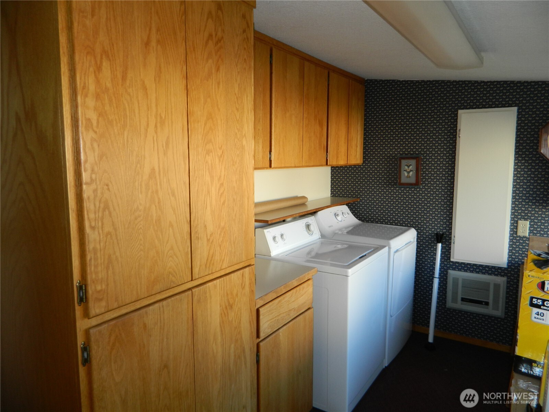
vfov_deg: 54.9
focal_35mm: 25
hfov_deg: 69.4
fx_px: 396
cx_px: 274
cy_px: 206
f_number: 3.1
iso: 80
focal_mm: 4.5
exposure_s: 1/50
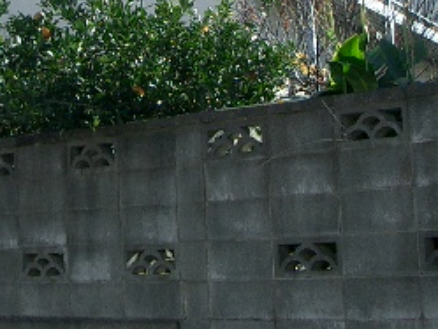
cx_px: 148
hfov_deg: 21.7
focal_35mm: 90
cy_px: -51
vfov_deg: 15.9
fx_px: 1139
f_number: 2.6
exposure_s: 1/500
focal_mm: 5.8
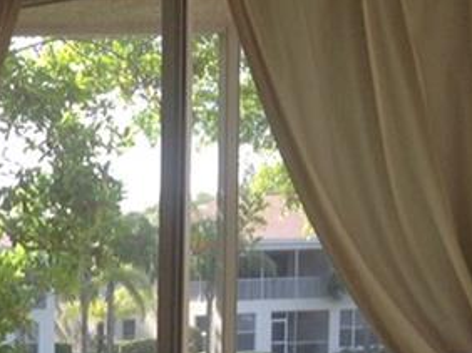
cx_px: -283
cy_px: 626
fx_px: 1730
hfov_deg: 14.3
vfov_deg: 10.9
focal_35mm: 127
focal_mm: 4.28
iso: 50
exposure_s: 1/120
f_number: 2.4
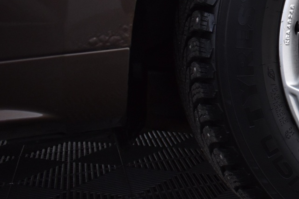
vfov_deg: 17.7
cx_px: 364
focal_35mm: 76
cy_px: 29
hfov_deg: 24.1
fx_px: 631
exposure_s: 1/30
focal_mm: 20
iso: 640
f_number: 3.8
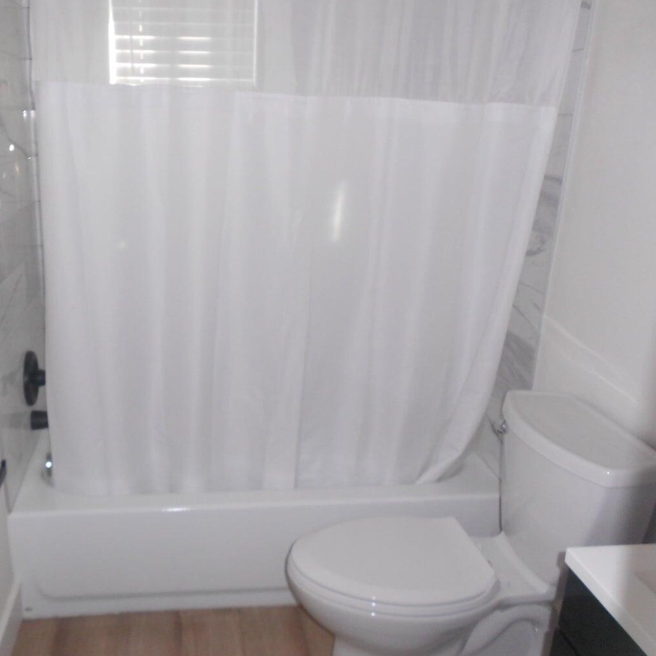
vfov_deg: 52.5
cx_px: 218
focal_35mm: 31
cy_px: 327
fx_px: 665
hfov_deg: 51.5
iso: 200
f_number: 3.2
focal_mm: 4.6
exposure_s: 1/25
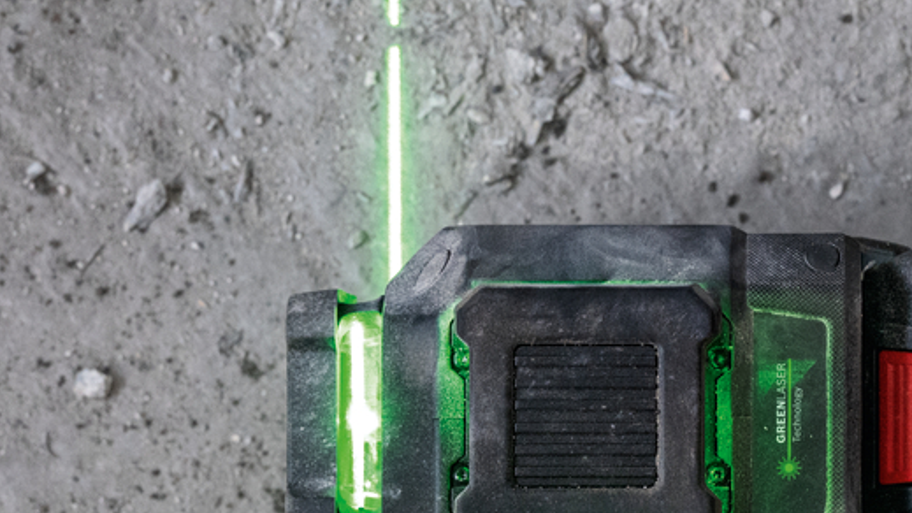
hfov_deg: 10.1
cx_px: 749
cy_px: 437
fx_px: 5127
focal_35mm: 212
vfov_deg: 5.7
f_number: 8
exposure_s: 1/25
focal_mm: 70
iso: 2000
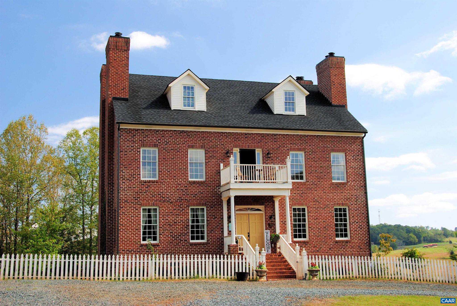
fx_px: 591
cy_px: 153
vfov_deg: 29.0
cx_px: 228
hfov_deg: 42.3
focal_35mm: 46
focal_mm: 31
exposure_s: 1/125
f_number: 9
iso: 200
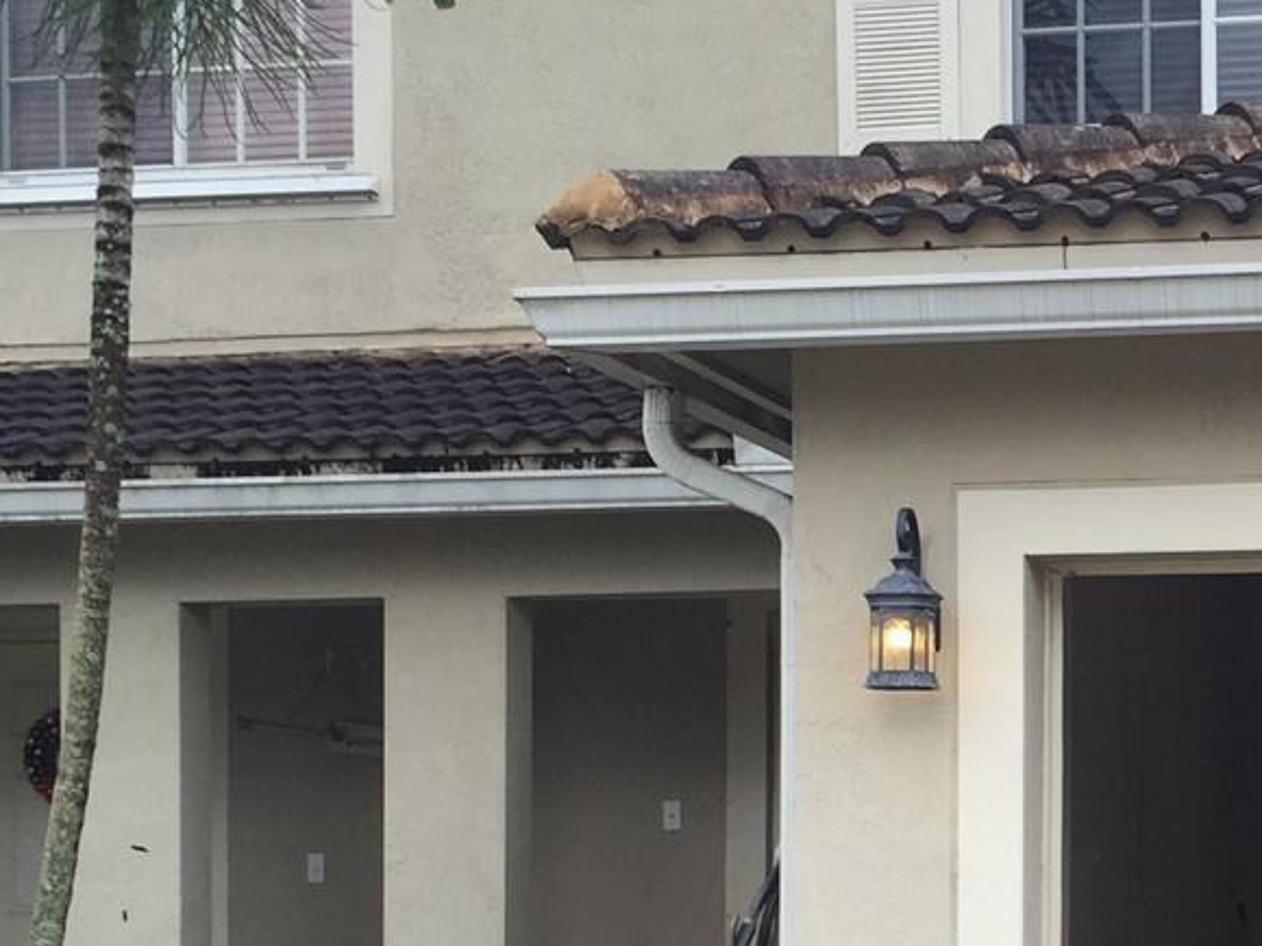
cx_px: 1197
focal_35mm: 80
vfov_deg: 18.1
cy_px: 896
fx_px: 2917
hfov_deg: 23.6
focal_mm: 4.15
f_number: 2.2
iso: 32
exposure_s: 1/430
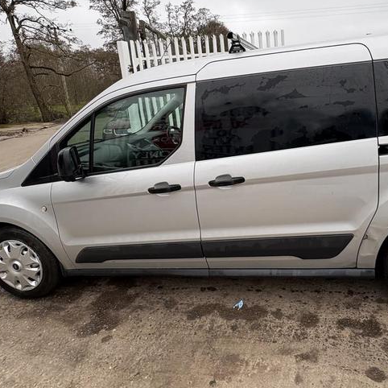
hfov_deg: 64.7
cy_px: 143
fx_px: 292
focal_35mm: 23
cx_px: 271
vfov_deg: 66.2
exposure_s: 1/371
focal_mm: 2.22
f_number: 2.2
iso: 40
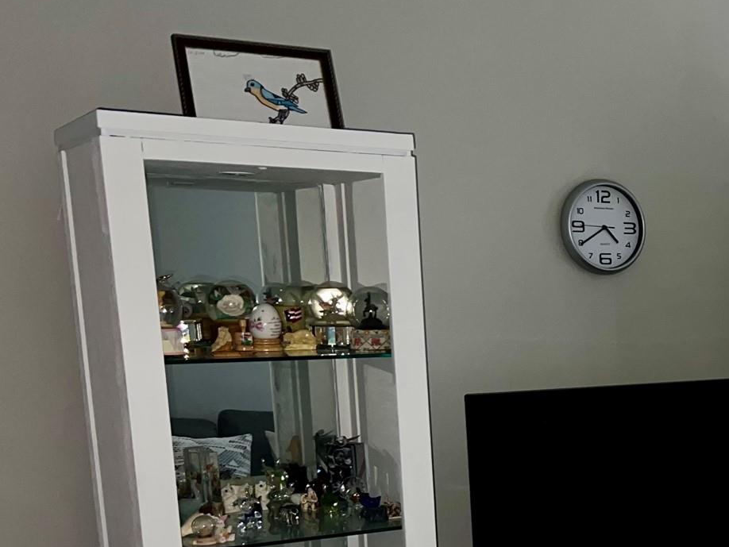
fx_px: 1222
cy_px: 529
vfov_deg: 24.3
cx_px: 800
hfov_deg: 29.9
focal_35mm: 58
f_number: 1.5
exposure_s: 1/9
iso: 100
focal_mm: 5.7
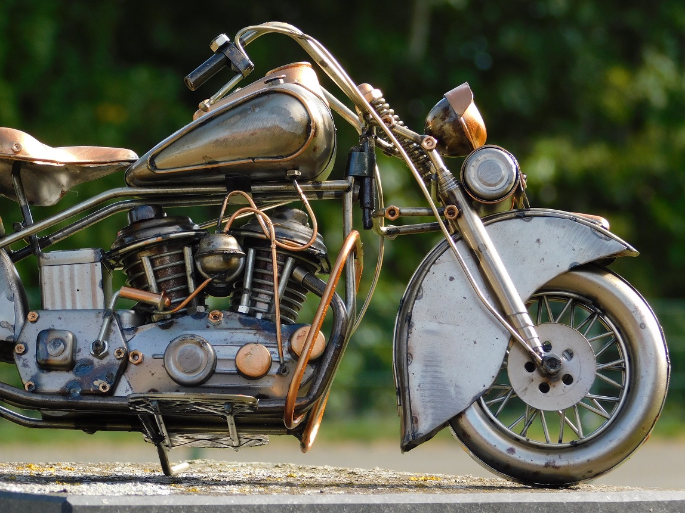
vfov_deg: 5.6
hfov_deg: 7.4
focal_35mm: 267
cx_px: 342
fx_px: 5284
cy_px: 256
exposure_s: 1/125
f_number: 5.7
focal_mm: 47.2
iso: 125
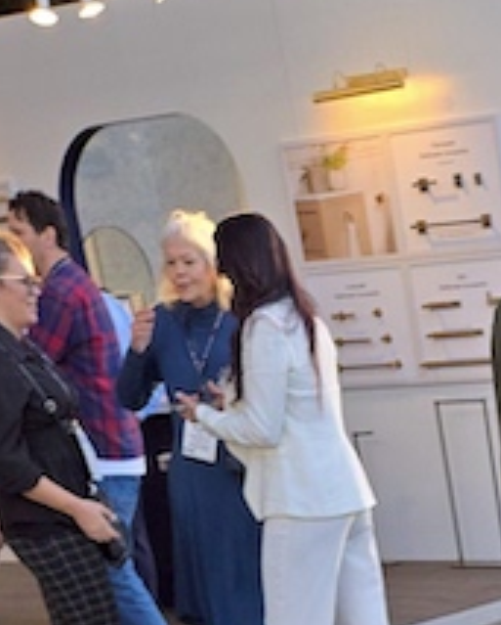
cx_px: 771
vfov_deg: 15.1
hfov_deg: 14.2
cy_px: 1271
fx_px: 1868
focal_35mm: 101
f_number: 1.8
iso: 32
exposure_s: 1/180
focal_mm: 5.4
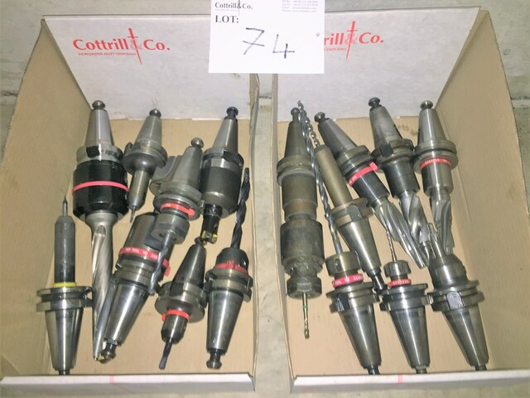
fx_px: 444
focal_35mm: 29
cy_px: 199
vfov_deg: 48.2
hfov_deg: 61.7
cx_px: 265
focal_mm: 4.15
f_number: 2.2
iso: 50
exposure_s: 1/17
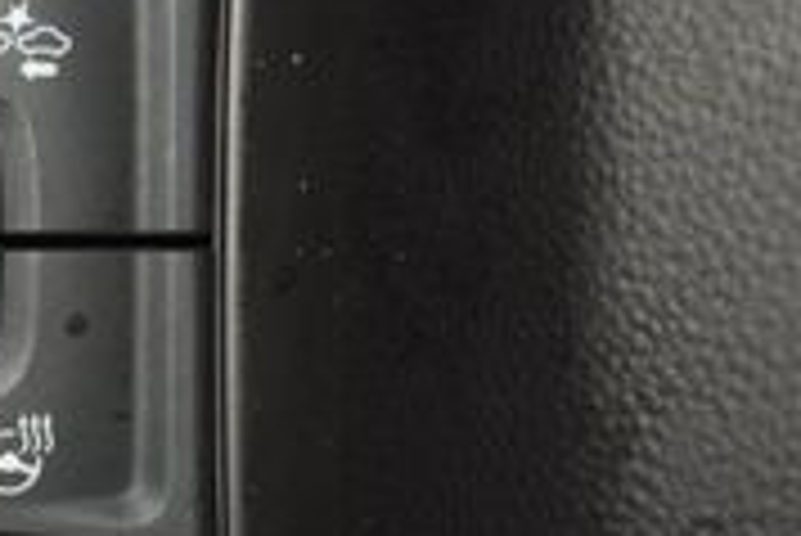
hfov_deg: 5.4
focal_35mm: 377
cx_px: -63
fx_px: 8395
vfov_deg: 3.7
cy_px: 182
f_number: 8
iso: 100
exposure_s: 1/125
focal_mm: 70
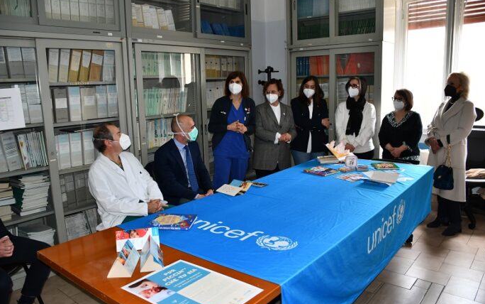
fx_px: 370
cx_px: 241
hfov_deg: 66.5
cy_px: 158
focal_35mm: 28
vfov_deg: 44.6
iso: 400
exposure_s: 1/100
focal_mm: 18
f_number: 3.5
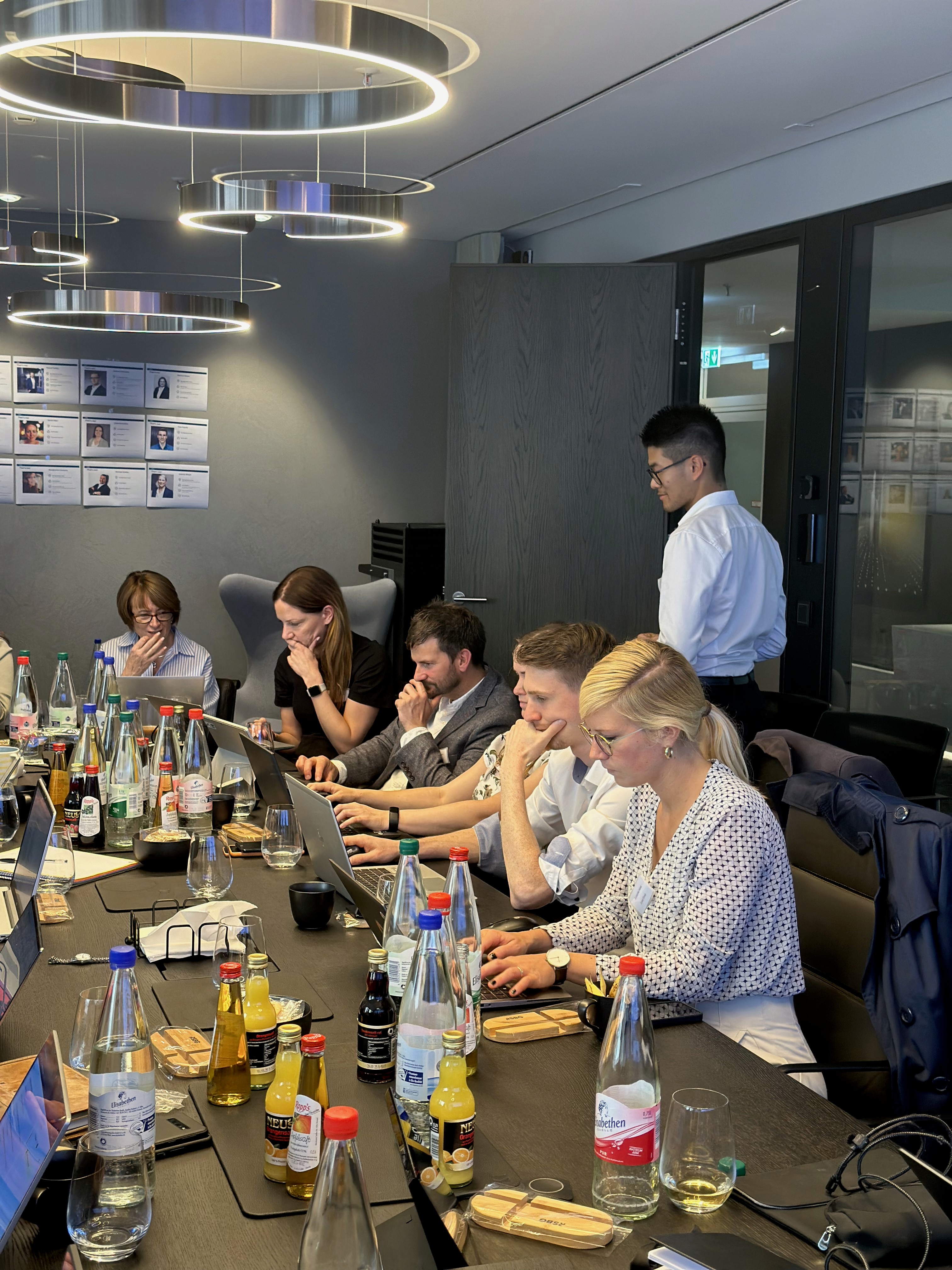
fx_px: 1760
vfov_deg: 39.7
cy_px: 635
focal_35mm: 48
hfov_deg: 30.3
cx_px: 476
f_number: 1.78
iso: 125
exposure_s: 1/62
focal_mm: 6.86
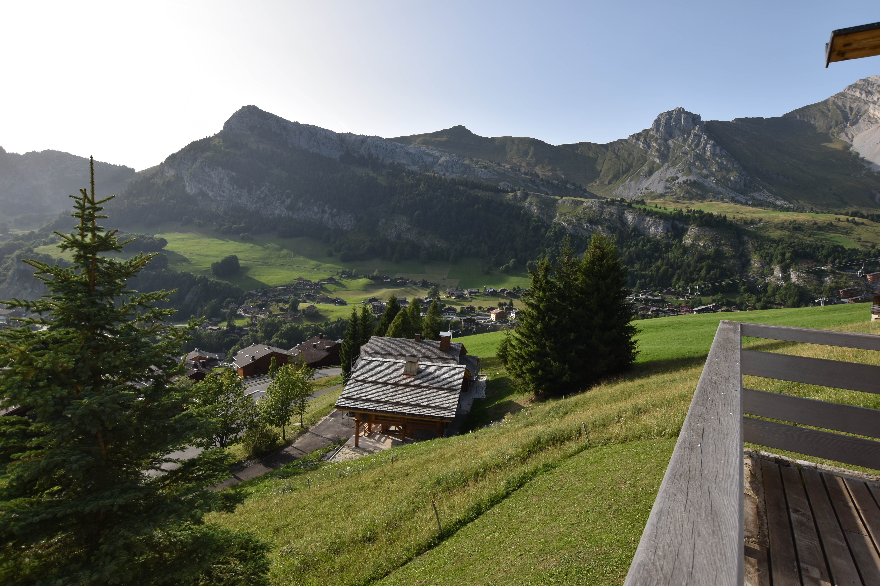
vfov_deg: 69.7
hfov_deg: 92.4
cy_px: 293
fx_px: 422
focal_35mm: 17
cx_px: 440
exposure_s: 1/200
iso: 100
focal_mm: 11.5
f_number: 9
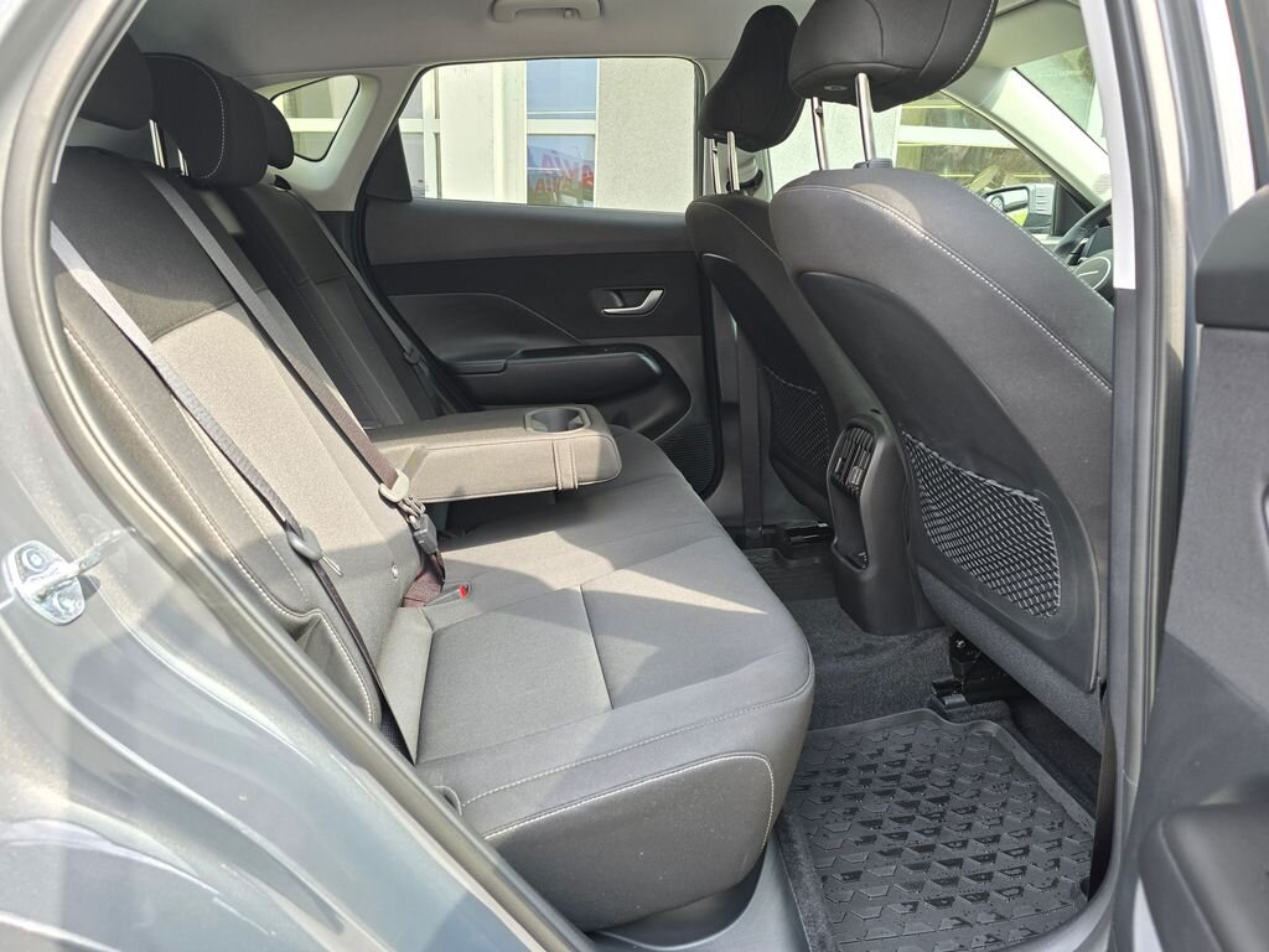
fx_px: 843
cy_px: 476
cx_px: 634
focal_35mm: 23
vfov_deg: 58.9
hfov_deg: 73.9
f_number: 1.7
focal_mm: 6.3
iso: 100
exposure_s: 1/180
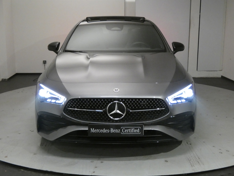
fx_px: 311
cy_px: 88
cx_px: 117
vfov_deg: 31.5
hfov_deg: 41.2
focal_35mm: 46
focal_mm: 8.2
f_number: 3.8
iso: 1250
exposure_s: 1/80
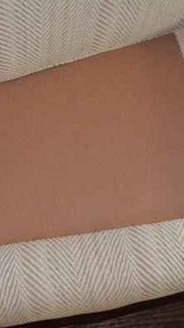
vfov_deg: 36.6
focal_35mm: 57
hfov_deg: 21.0
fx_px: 495
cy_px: 164
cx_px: 123
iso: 500
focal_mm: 24
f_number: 4
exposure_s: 1/60
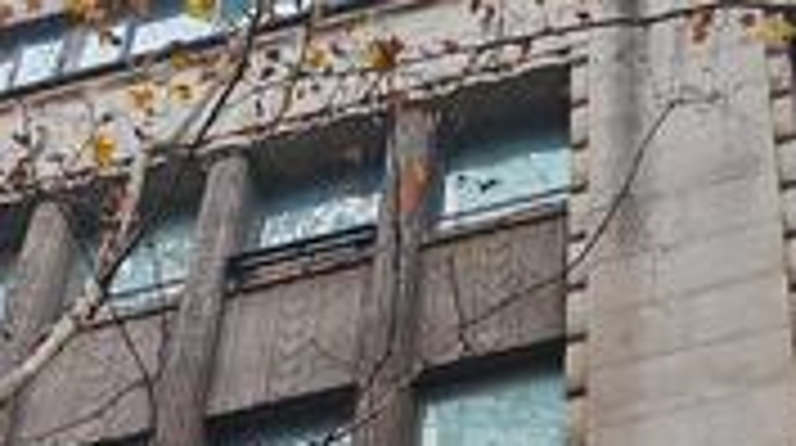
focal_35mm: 125
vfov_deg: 9.2
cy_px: 831
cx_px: 490
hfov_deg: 17.2
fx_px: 2635
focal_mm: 7.62
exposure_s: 1/172
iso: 50
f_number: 1.6
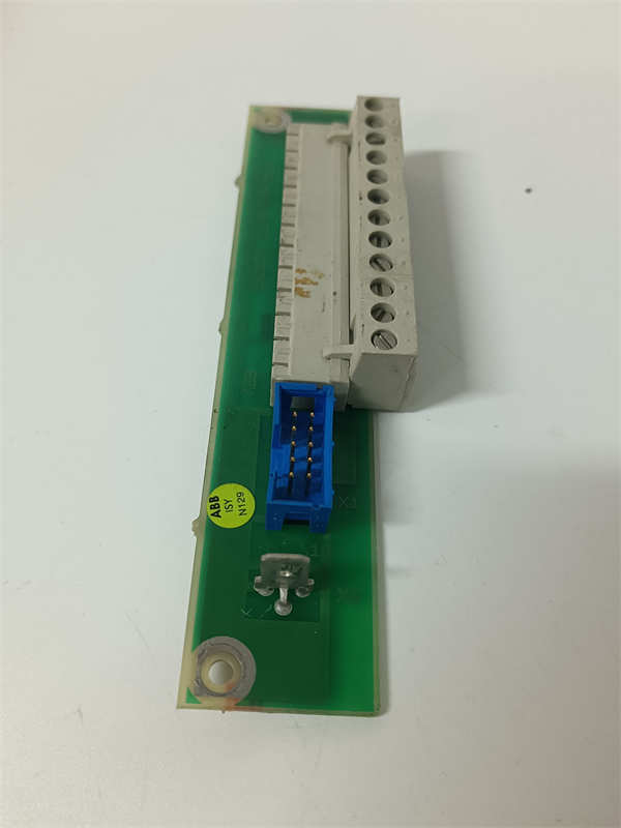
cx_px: 310
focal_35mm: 27
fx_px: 646
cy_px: 414
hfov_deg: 51.4
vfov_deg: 65.3
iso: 860
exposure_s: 1/50
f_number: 1.9
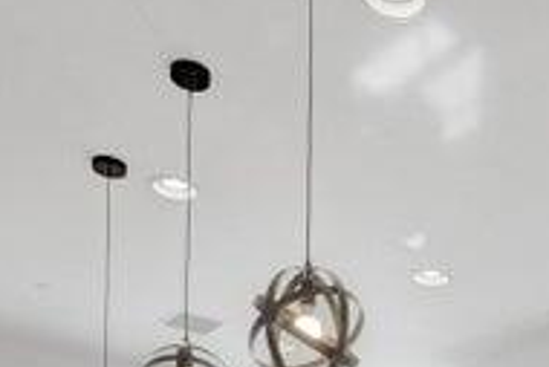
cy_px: 630
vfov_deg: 19.9
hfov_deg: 34.7
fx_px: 809
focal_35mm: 53
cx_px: 523
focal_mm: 14
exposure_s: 1/250
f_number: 9
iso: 2500
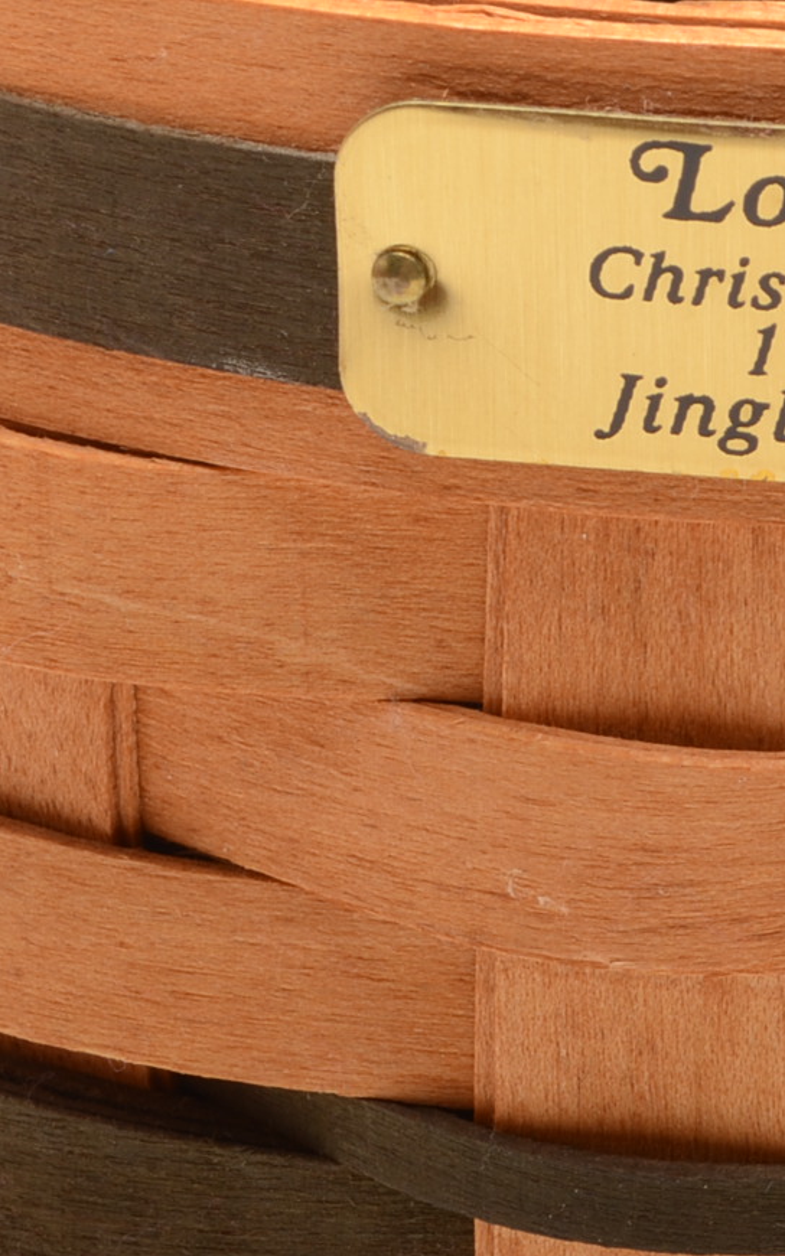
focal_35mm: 237
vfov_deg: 8.8
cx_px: 1374
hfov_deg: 5.4
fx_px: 8132
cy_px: 115
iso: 100
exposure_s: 1/200
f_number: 20
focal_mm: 55
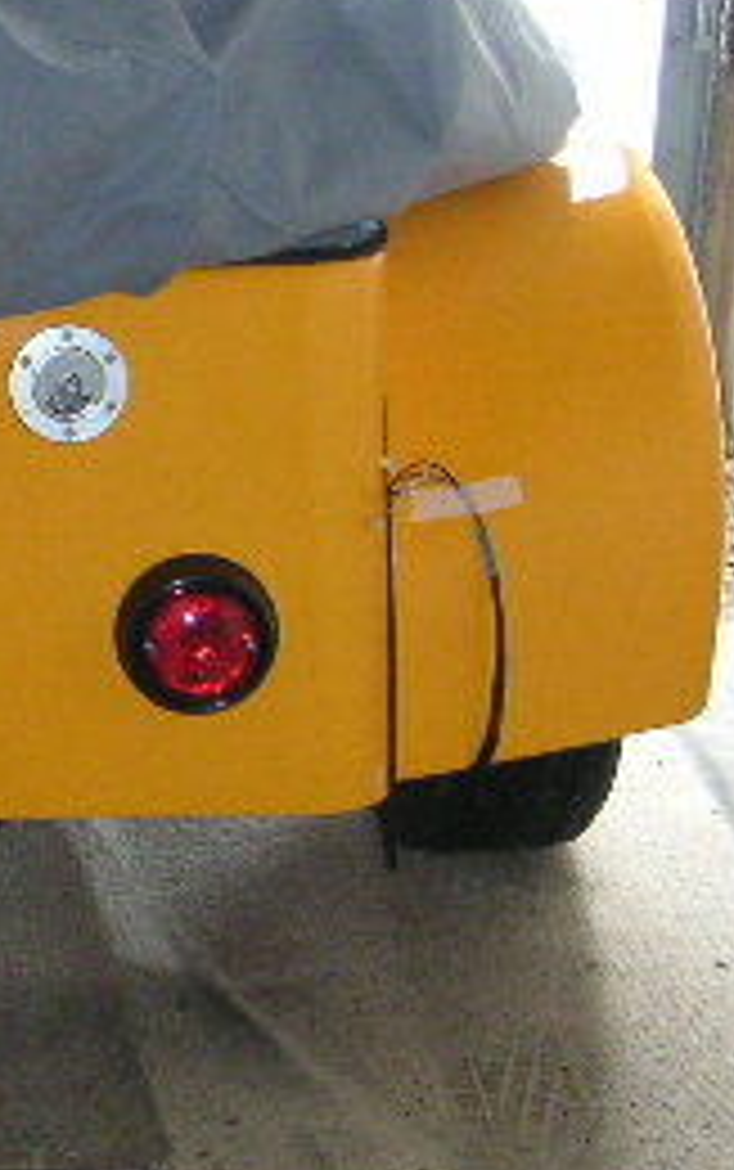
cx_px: -261
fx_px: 3162
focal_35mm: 99
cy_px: 364
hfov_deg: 12.7
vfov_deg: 20.9
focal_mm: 6
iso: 160
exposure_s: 1/45
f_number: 2.8
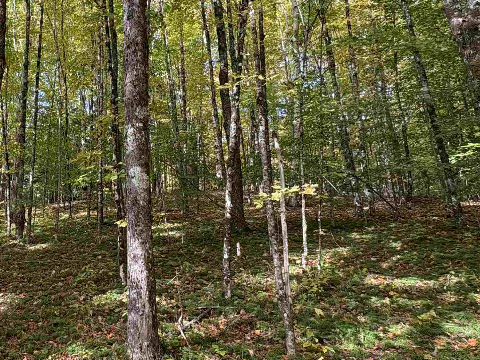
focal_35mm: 30
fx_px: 416
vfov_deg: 46.6
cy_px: 147
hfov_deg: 54.8
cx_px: 81
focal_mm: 2.22
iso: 40
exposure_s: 1/99
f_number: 2.2
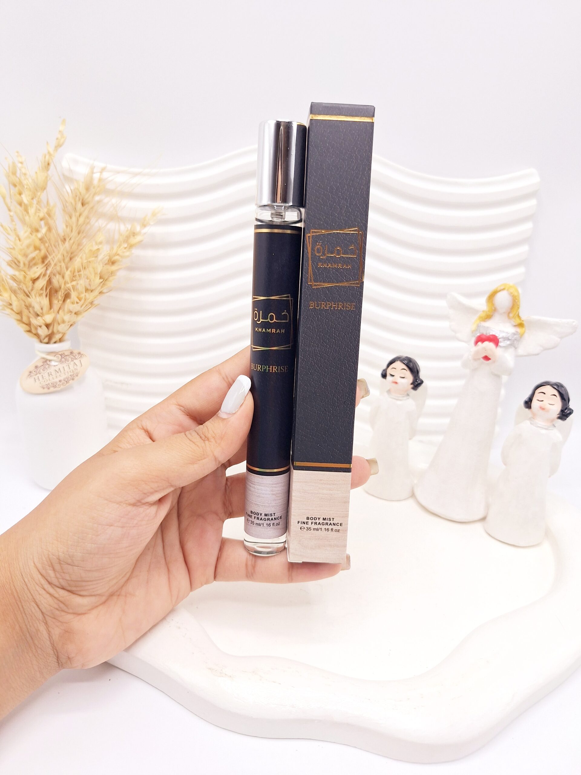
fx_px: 515
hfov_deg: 58.9
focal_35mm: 23
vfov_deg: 73.9
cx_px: 290
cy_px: 388
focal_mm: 5.54
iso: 40
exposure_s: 1/417
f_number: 1.8
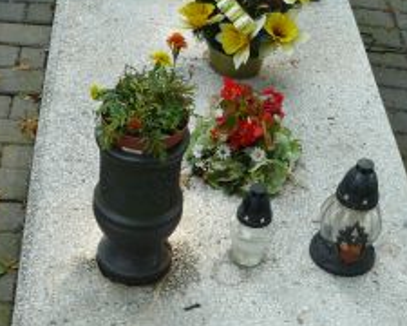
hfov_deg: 25.9
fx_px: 879
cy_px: 244
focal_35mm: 73
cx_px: 277
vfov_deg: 20.8
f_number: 3.6
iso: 100
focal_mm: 7.4
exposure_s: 1/100
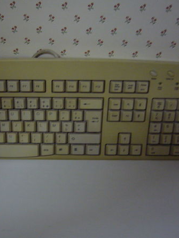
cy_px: 119
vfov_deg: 40.4
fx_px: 324
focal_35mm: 47
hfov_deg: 30.5
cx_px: 51
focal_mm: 5.8
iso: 200
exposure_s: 1/8
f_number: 2.8
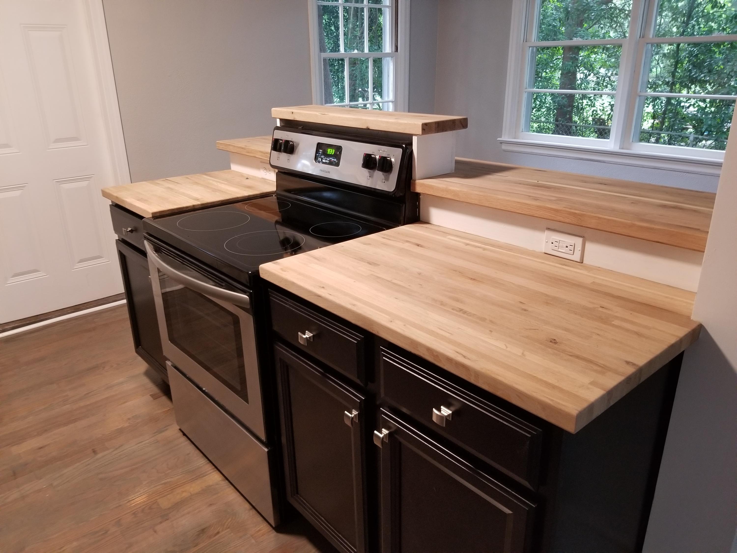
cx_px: 368
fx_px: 554
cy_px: 276
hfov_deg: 67.3
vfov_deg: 53.1
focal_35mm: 26
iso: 250
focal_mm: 4.25
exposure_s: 1/17
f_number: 1.7
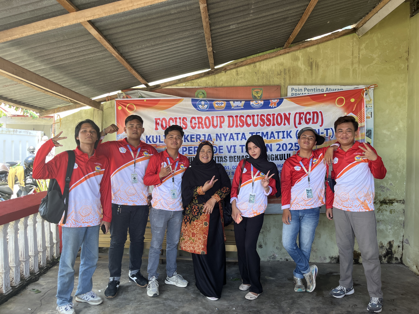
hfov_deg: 67.3
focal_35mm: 26
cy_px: 157
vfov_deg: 53.1
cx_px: 210
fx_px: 315
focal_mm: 5.1
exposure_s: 1/122
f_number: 1.6
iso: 50
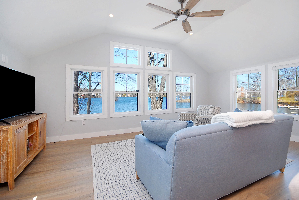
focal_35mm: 15
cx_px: 150
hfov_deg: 100.3
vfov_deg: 77.5
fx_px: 125
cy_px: 100
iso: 400
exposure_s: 1/60
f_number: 5.6
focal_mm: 10
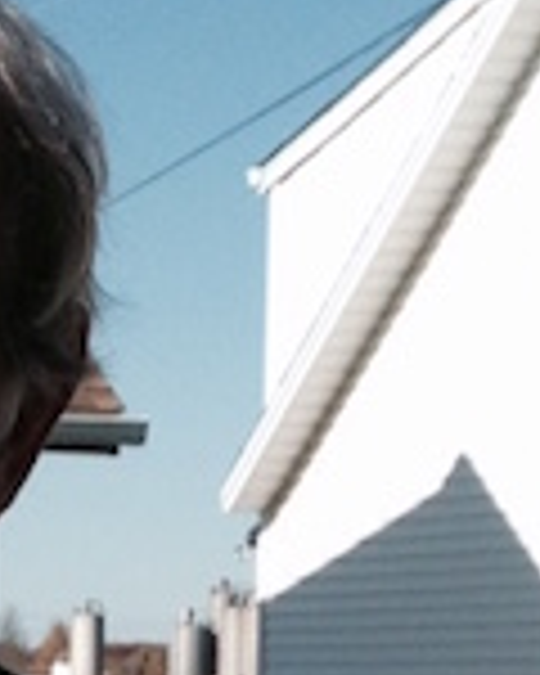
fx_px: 3716
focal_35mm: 186
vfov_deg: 9.8
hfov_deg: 8.2
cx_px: -108
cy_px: 1274
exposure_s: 1/1748
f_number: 2.4
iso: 50
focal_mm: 4.12
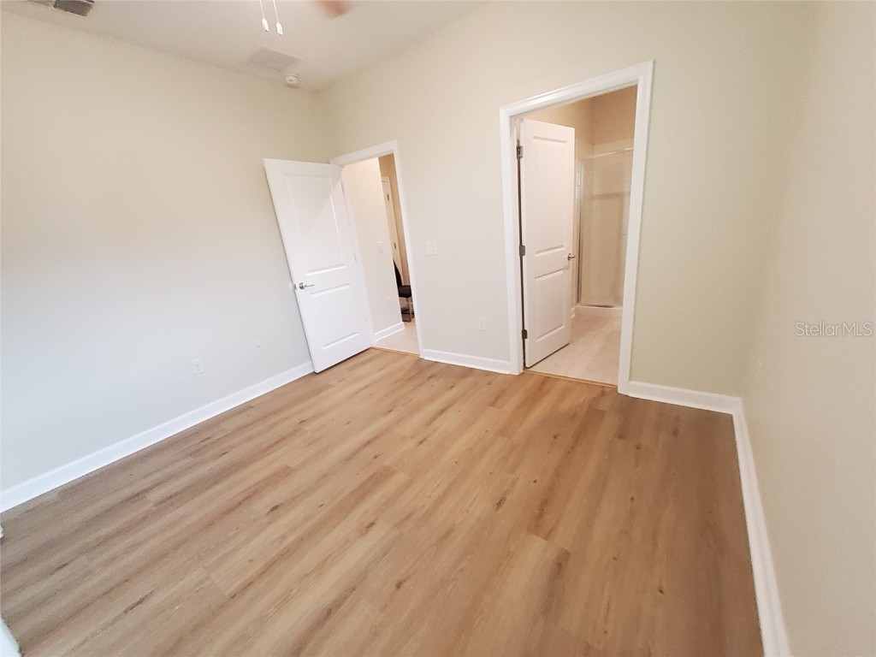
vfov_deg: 89.9
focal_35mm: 13
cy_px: 328
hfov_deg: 106.2
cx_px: 438
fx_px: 329
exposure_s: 1/40
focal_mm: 1.13
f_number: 2.2
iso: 250
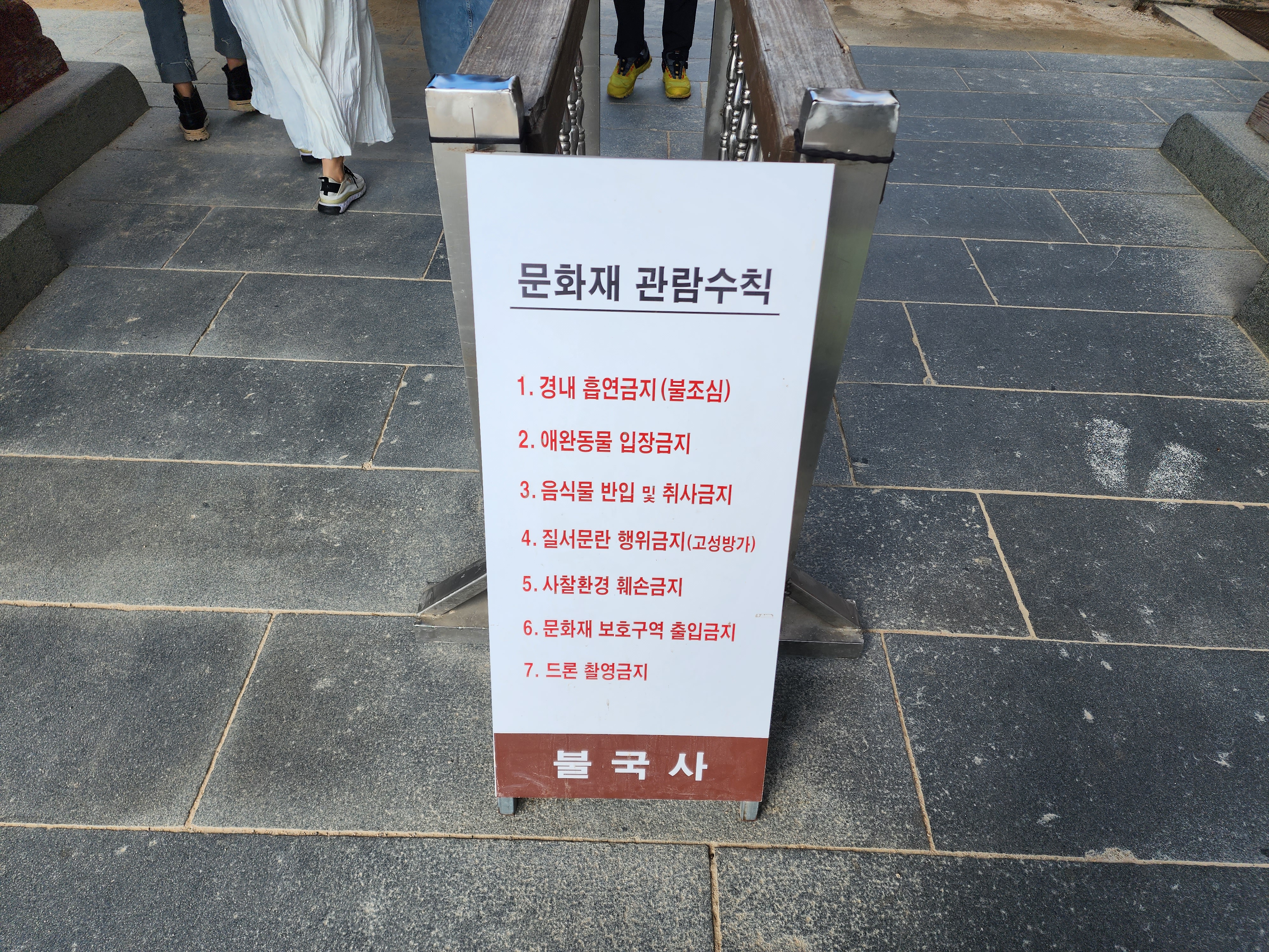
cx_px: 634
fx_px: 843
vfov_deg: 58.9
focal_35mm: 23
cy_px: 476
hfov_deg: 73.9
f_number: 1.8
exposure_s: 1/598
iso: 12
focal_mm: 6.4
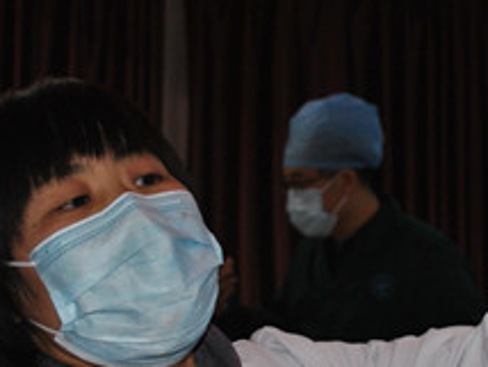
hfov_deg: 21.7
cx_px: 385
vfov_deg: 16.6
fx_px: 1256
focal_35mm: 89
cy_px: 213
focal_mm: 22
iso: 200
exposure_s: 1/60
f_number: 4
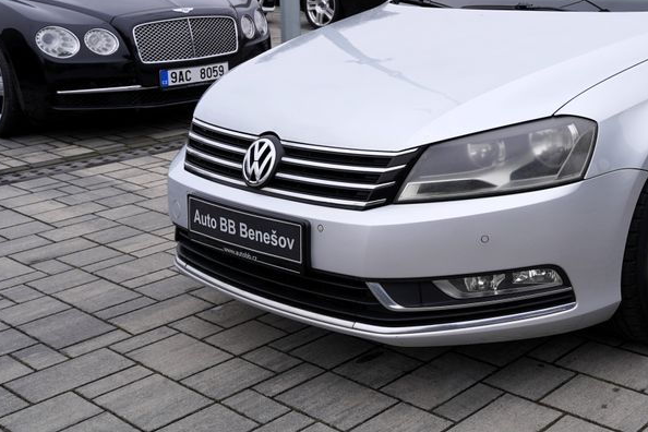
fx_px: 900
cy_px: 80
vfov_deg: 26.4
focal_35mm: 50
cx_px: 536
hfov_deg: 37.9
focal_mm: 29
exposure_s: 1/160
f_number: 6.3
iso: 100
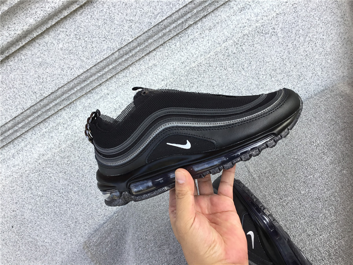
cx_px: 176
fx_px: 316
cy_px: 132
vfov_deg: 45.4
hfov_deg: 58.4
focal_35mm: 31
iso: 25
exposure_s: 1/196
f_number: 2.4
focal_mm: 3.3
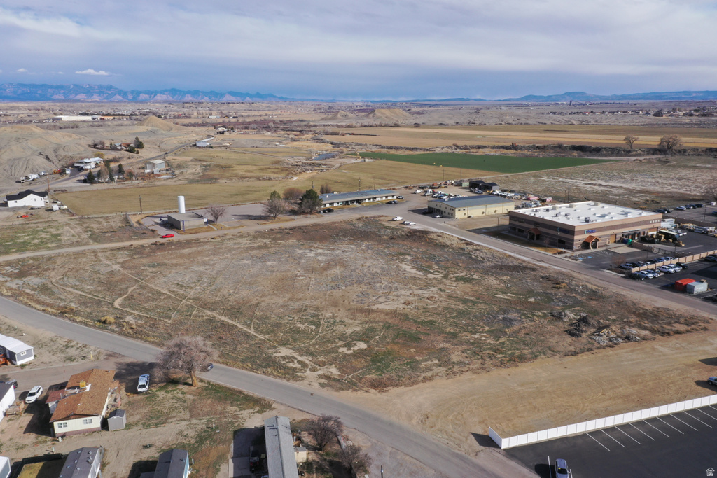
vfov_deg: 46.4
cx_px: 358
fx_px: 558
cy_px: 239
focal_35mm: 28
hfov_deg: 65.5
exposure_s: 1/160
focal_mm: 10.26
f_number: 10
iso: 100
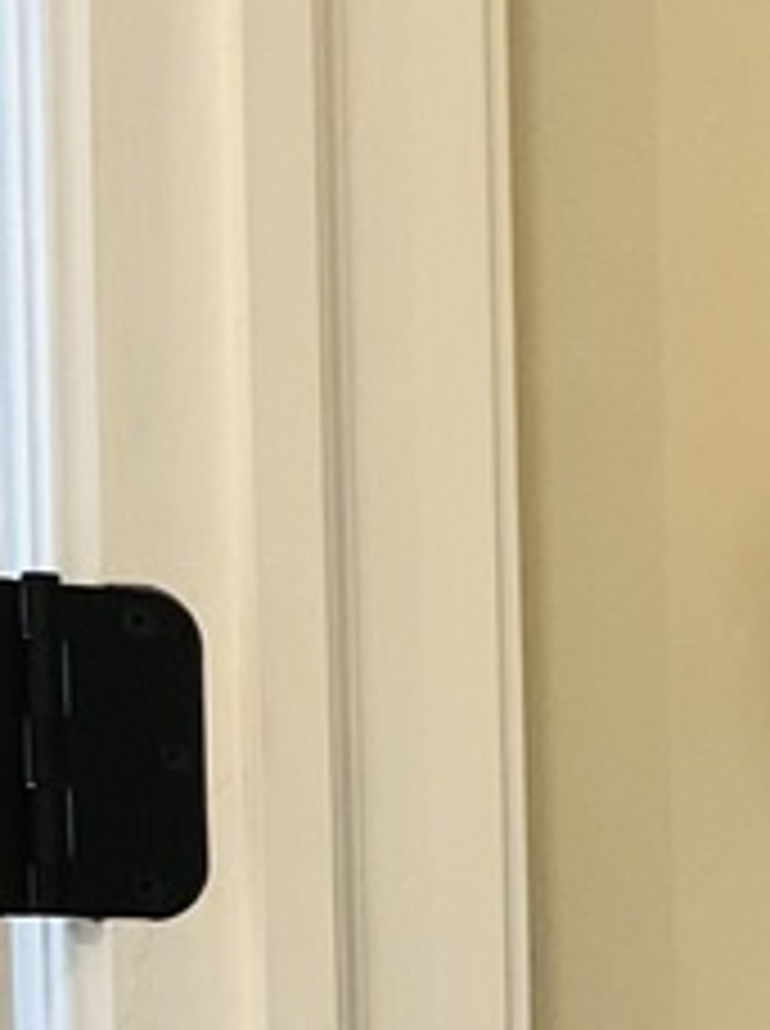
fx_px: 4075
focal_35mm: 137
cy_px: 1403
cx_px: 1626
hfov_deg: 9.9
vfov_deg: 13.8
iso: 125
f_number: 1.8
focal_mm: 3
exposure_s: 1/60
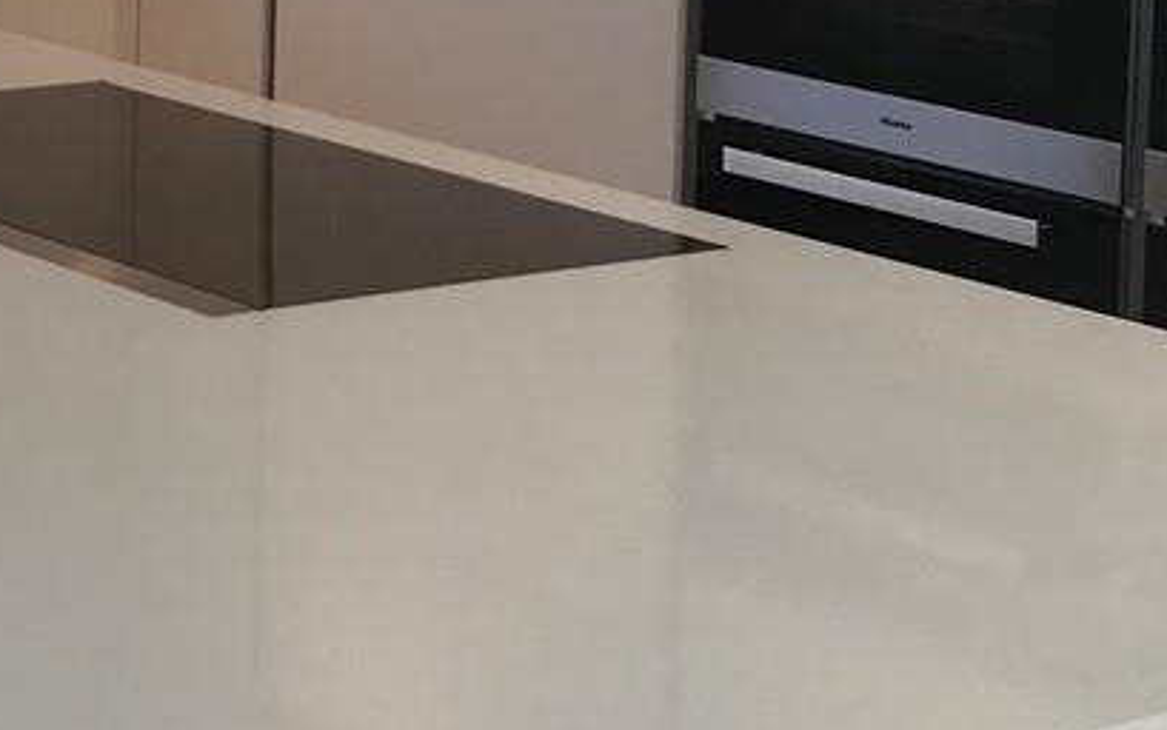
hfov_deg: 17.5
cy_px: -379
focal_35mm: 116
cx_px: -43
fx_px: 3691
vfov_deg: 10.9
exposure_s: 1/60
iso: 20
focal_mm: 3.99
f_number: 1.8
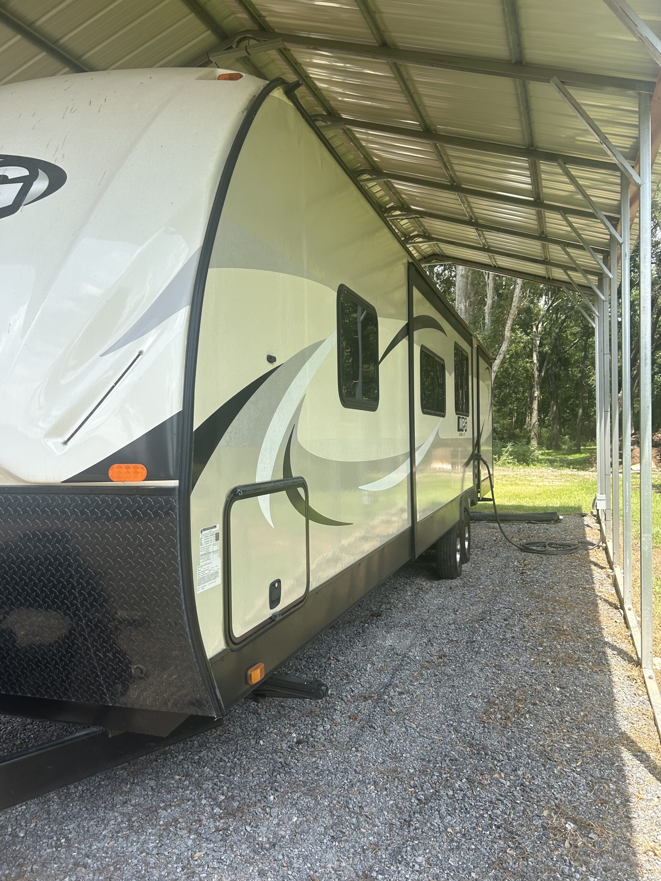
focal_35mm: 26
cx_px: 330
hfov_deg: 53.1
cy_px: 440
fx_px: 662
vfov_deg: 67.3
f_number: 1.5
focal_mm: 5.7
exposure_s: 1/1238
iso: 50
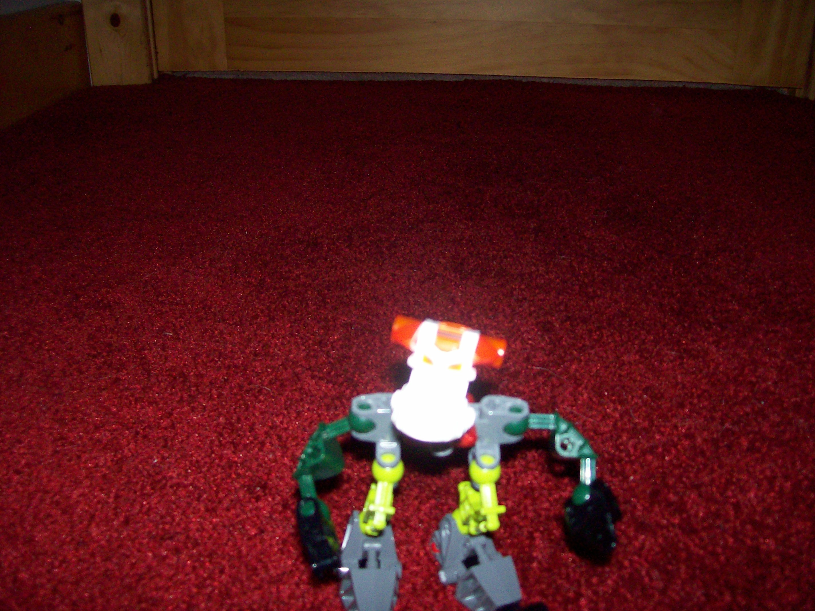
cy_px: 306
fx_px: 847
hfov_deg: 51.4
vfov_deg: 39.6
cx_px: 408
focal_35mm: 36
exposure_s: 1/64
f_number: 2.7
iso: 140
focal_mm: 6
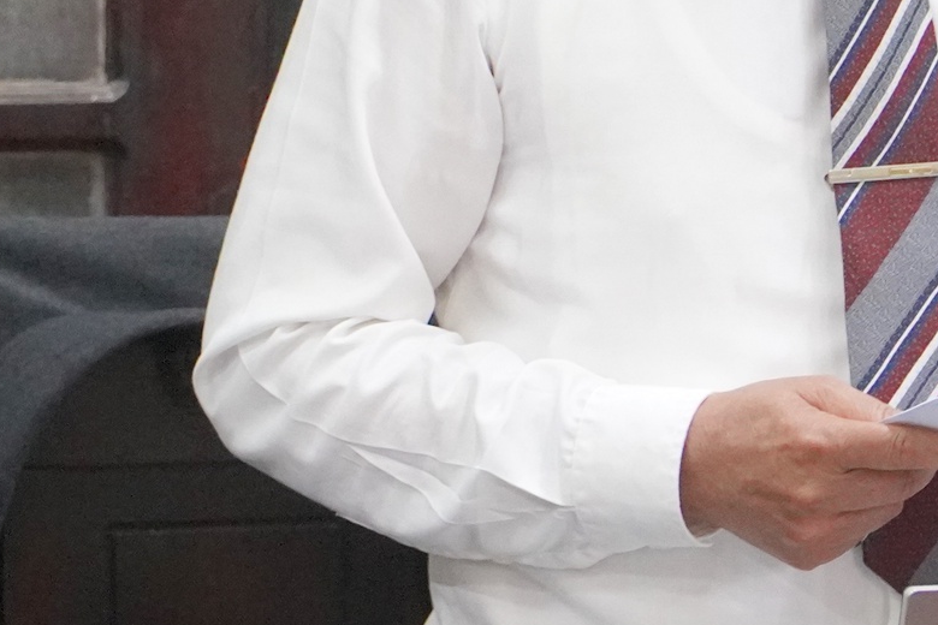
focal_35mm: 384
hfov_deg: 5.4
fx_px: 10005
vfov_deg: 3.6
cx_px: 487
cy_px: -43
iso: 5000
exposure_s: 1/160
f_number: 4
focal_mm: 78
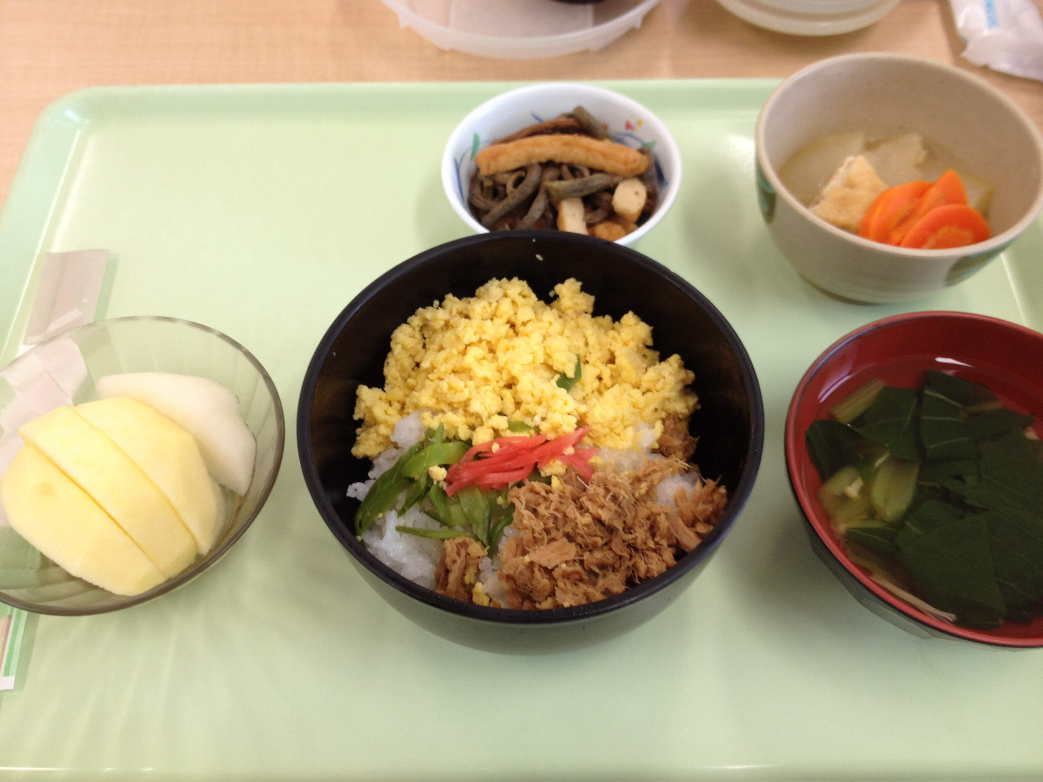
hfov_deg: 52.6
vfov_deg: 40.7
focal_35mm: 35
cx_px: 522
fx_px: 1055
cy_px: 391
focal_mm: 4.28
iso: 64
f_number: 2.4
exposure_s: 1/40
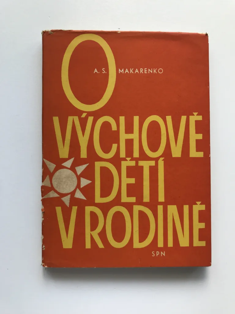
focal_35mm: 28
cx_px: 118
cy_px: 157
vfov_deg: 63.4
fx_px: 253
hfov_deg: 49.7
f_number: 1.8
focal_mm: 3.99
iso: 32
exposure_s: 1/100
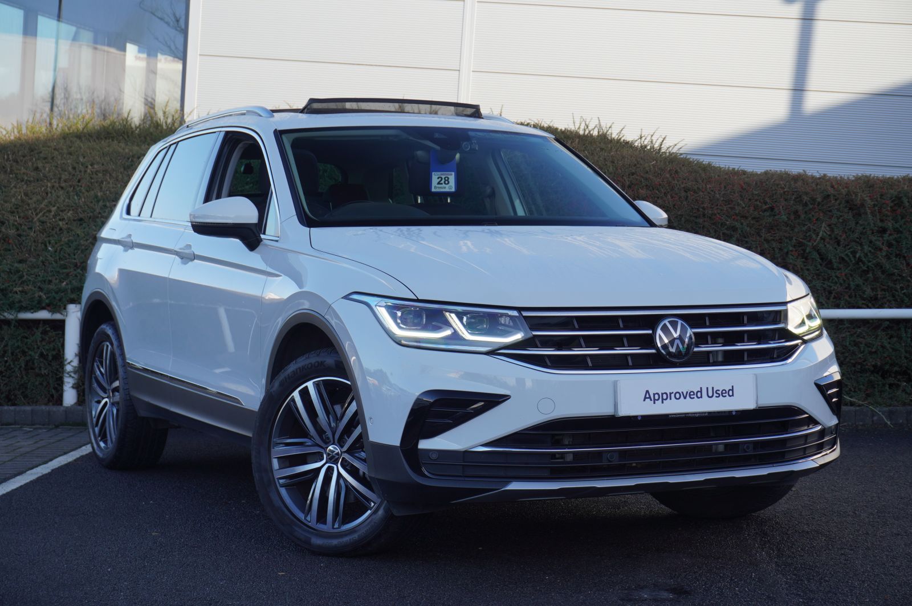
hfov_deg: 29.9
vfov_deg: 20.1
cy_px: 303
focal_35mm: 68
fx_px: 1709
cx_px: 456
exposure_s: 1/90
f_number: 5.6
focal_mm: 45
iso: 100
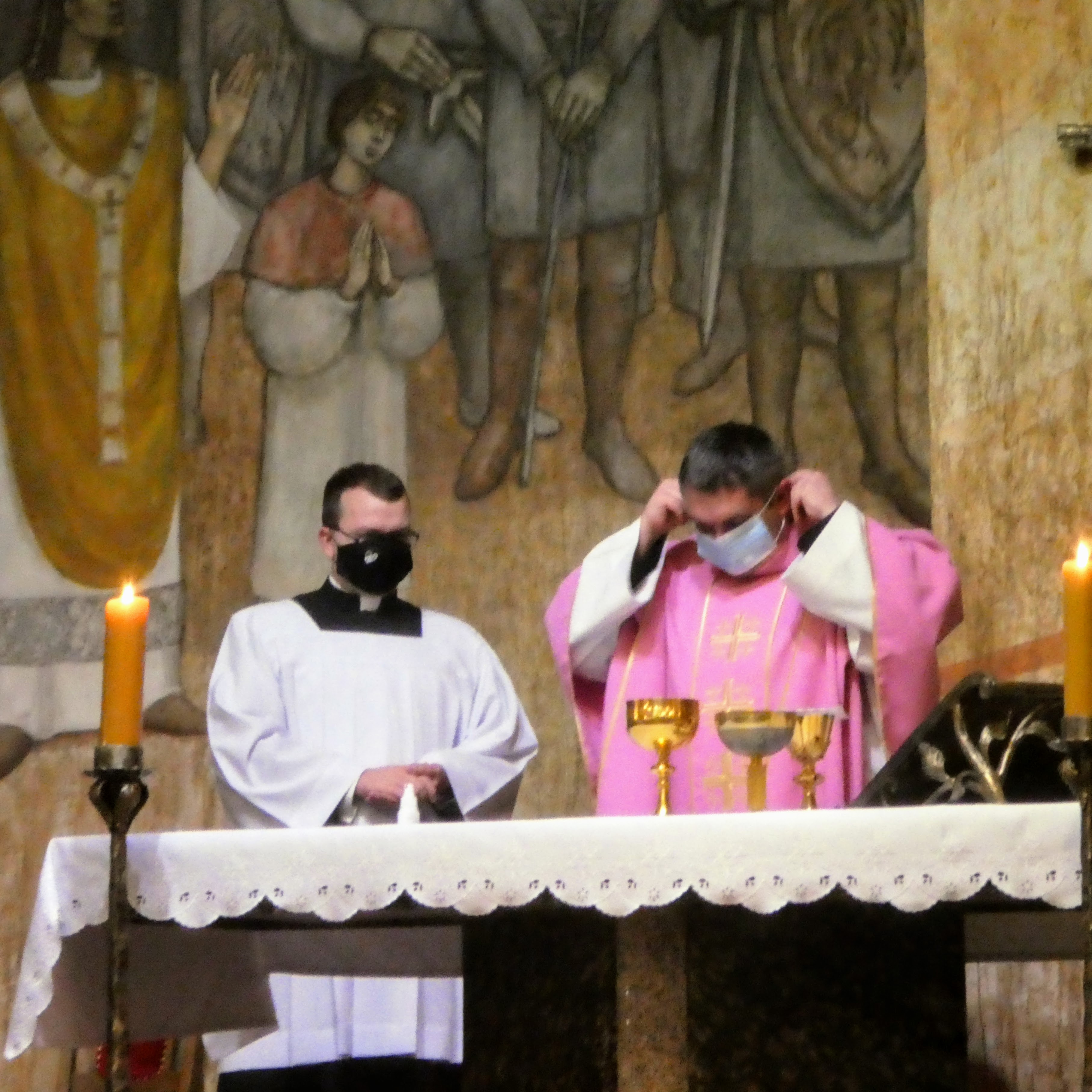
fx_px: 3569
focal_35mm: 100
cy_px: 550
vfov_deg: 17.4
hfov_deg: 17.4
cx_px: 668
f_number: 4.8
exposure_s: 1/13
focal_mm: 15
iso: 1600
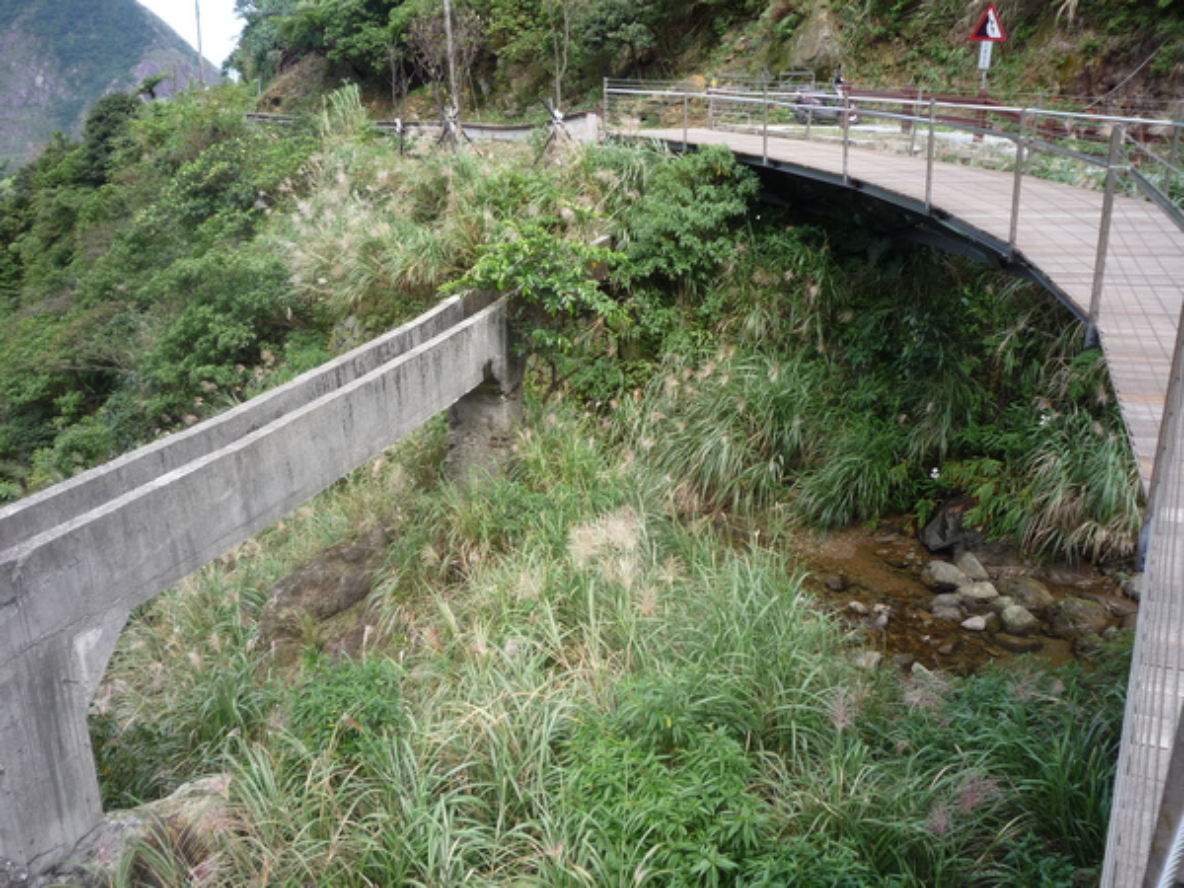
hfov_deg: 56.8
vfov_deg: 44.2
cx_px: 592
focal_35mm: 32
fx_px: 1095
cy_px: 444
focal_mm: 5.2
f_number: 4
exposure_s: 1/125
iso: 100
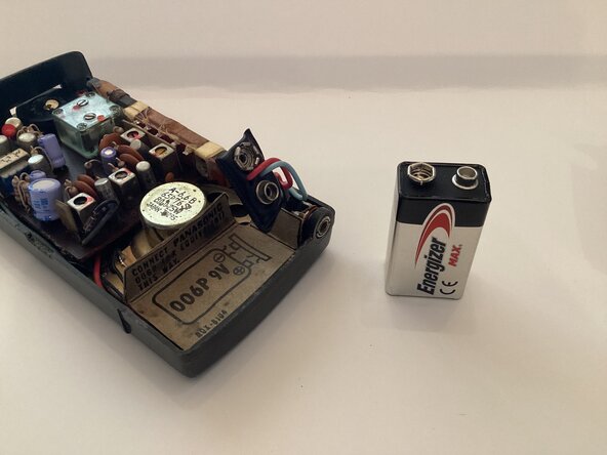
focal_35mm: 31
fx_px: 544
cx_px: 304
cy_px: 228
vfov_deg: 45.4
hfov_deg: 58.4
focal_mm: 3.3
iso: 400
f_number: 2.4
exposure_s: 1/60
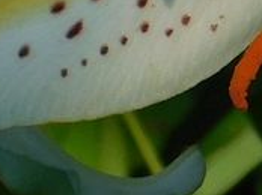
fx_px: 8080
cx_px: 96
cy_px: -252
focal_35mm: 1069
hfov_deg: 1.9
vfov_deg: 1.4
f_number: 5.6
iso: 125
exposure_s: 1/250
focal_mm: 41.3
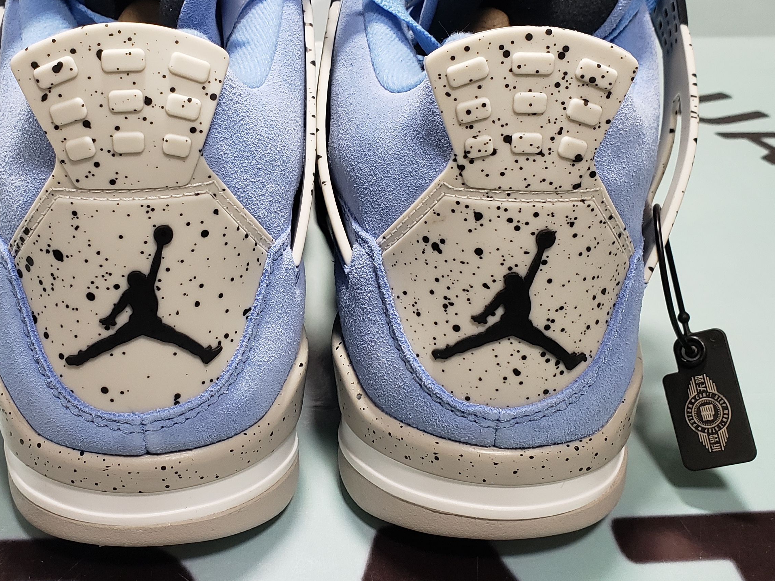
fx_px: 1030
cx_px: 312
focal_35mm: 46
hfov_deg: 41.1
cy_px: 245
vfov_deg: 31.5
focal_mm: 4.3
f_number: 2.4
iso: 200
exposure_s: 1/100
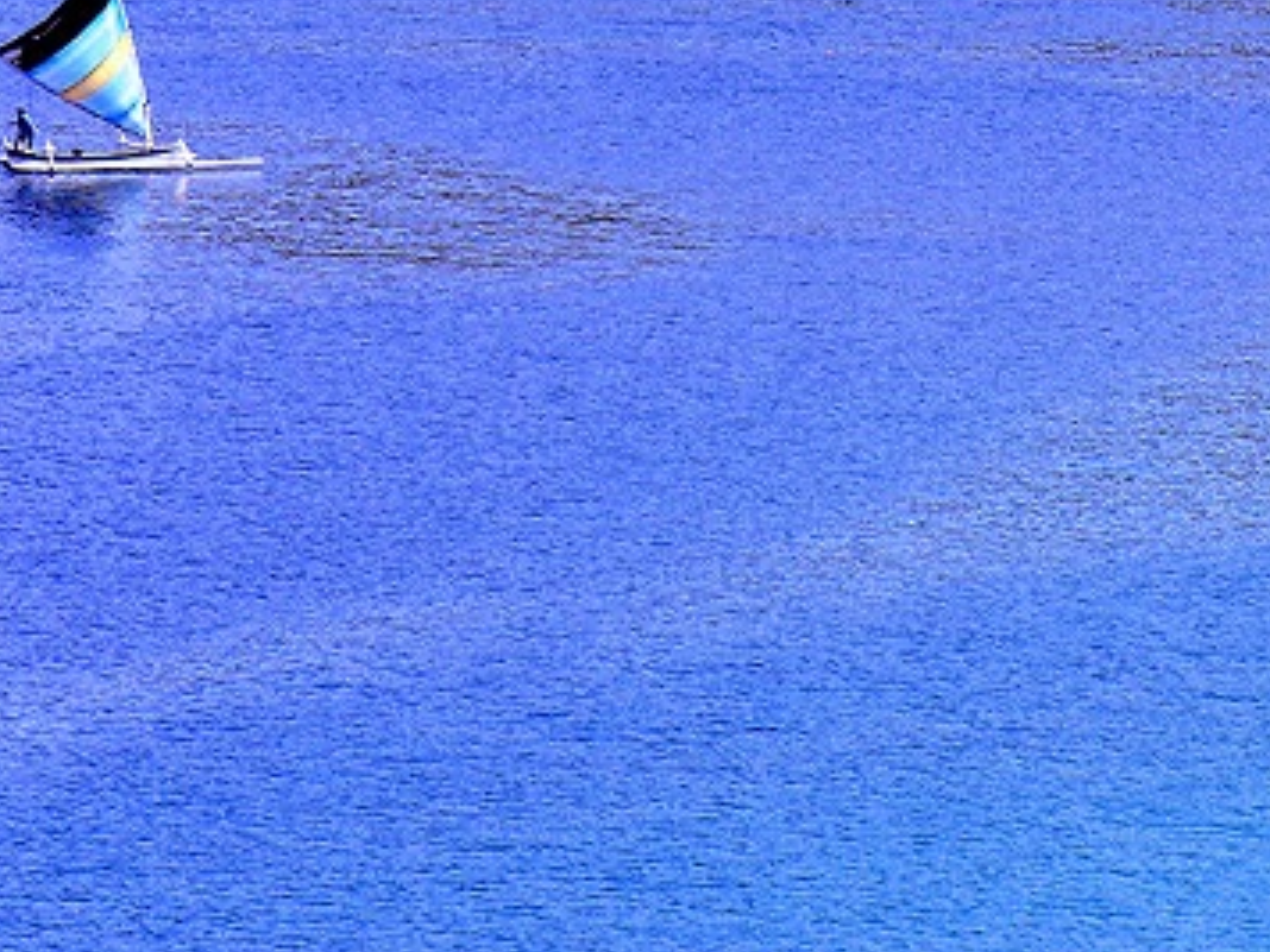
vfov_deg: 3.8
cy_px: -50
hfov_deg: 5.0
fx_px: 14418
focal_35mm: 393
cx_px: 1167
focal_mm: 44.5
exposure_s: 1/136
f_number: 5.6
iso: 50
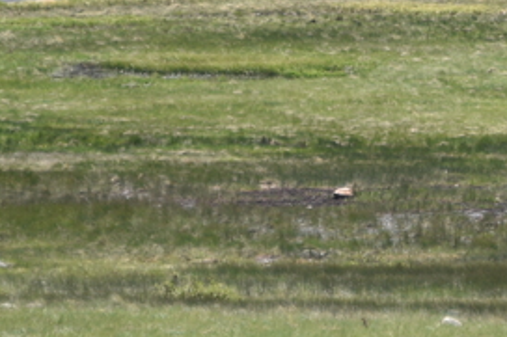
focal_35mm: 800
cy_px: -285
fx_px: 11259
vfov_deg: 1.7
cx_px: 833
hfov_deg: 2.6
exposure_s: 1/400
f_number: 5.6
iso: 140
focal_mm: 170
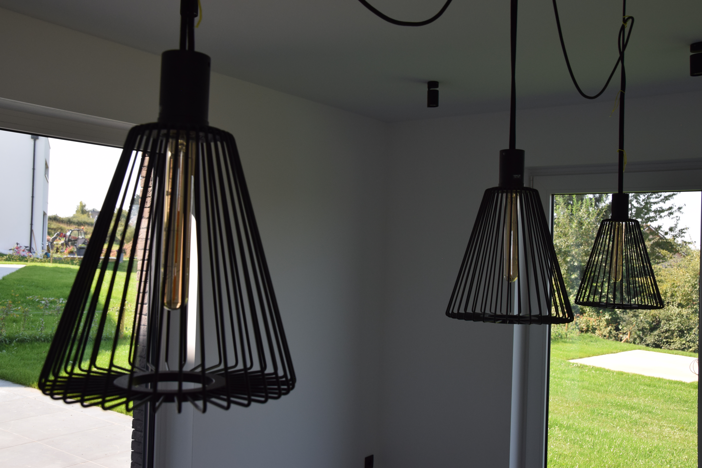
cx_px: 351
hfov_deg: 57.2
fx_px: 643
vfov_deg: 40.0
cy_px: 234
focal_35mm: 33
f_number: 8
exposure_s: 1/250
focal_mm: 22
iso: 400
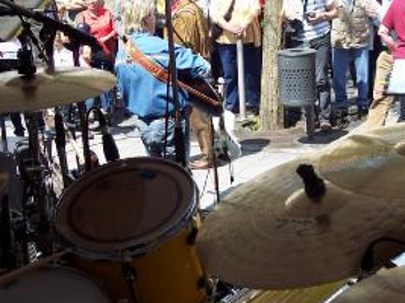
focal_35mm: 73
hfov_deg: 26.6
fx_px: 854
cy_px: 116
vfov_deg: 20.1
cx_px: 247
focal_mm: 8
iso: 100
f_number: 3.4
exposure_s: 1/500
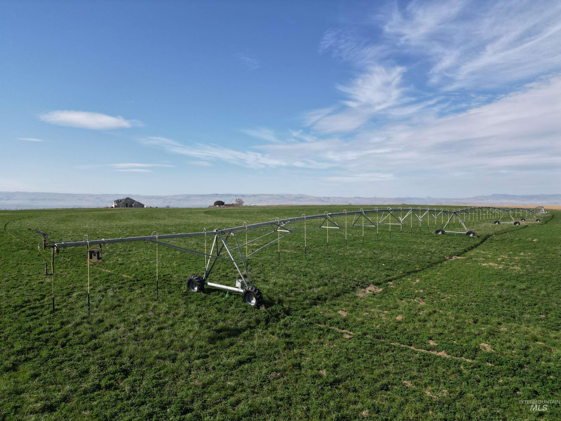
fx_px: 389
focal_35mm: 24
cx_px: 280
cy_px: 210
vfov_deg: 56.8
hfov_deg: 71.6
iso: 110
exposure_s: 1/3200
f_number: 1.7
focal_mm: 6.72
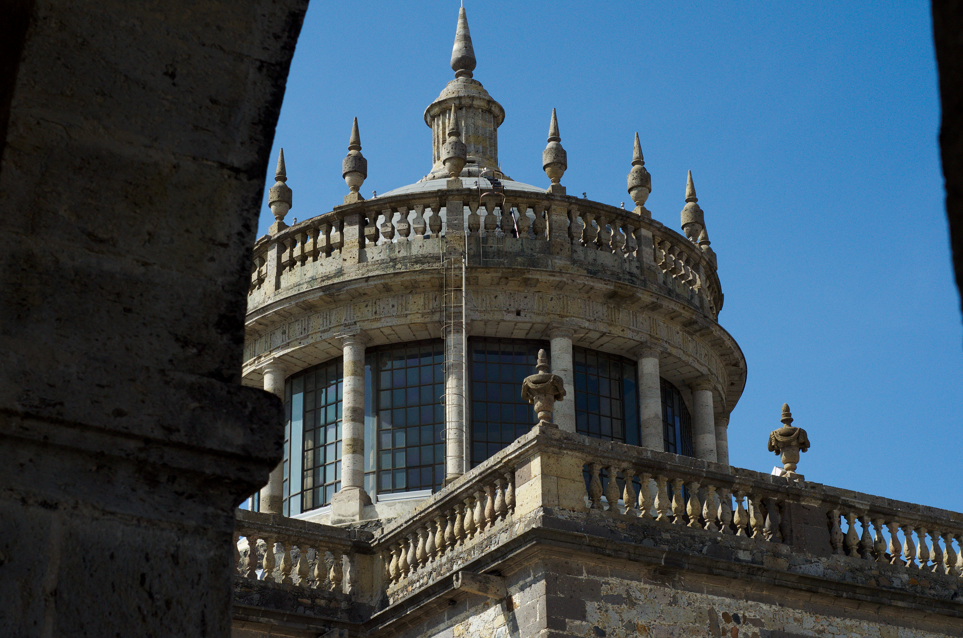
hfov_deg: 27.0
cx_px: 482
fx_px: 2002
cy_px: 319
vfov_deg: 18.1
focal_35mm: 75
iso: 800
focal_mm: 50
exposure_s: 1/1000
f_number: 8
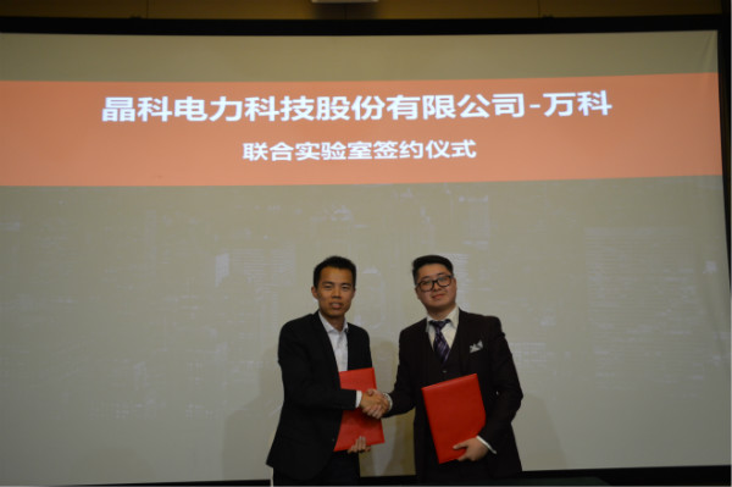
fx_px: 670
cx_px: 366
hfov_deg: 57.3
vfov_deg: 39.9
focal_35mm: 33
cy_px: 244
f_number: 4
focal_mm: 22
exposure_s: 1/15
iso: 800
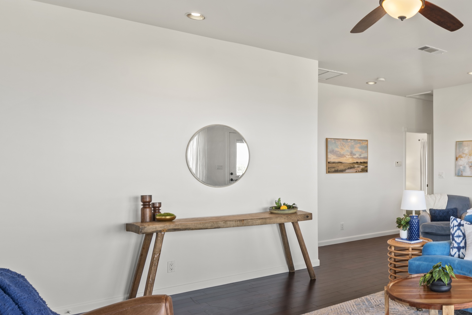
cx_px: 396
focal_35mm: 31
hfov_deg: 54.8
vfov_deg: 42.3
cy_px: 169
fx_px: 406
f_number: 8
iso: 100
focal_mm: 16
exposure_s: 1/2
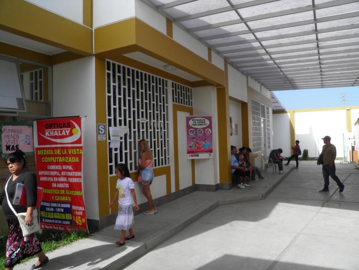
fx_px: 290
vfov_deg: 49.7
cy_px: 135
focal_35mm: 28
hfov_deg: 63.4
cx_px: 180
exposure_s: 1/200
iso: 50
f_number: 5.7
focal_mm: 4.9
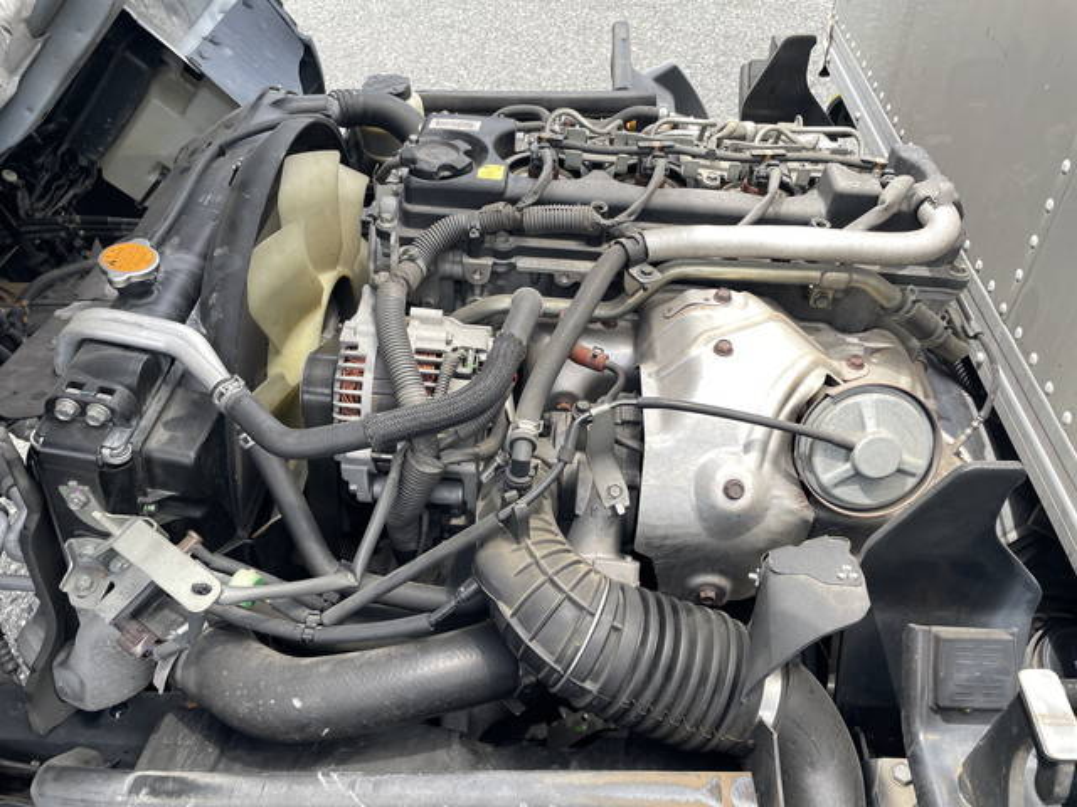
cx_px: 538
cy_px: 404
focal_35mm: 26
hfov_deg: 67.3
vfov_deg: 53.1
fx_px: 809
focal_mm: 4.2
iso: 32
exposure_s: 1/801
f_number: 1.6
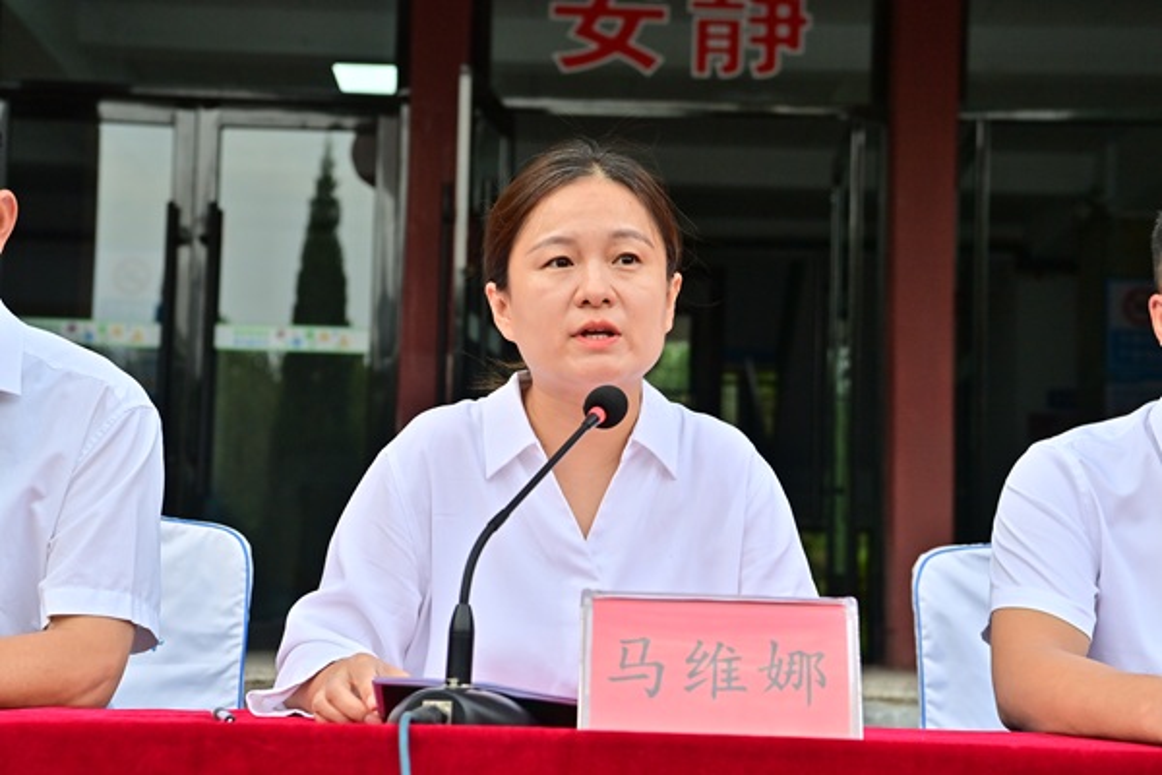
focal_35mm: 70
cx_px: 581
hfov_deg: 28.8
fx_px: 2259
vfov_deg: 19.5
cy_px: 388
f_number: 7.1
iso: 400
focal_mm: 70
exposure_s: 1/200
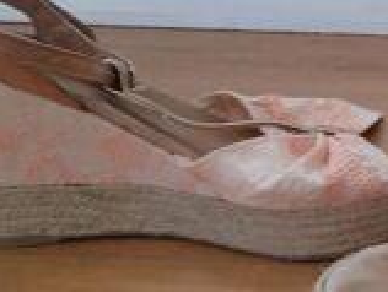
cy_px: 164
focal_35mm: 85
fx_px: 954
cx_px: 469
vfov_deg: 17.4
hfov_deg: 21.3
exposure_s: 1/20
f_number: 2.2
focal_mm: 3.43
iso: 1126
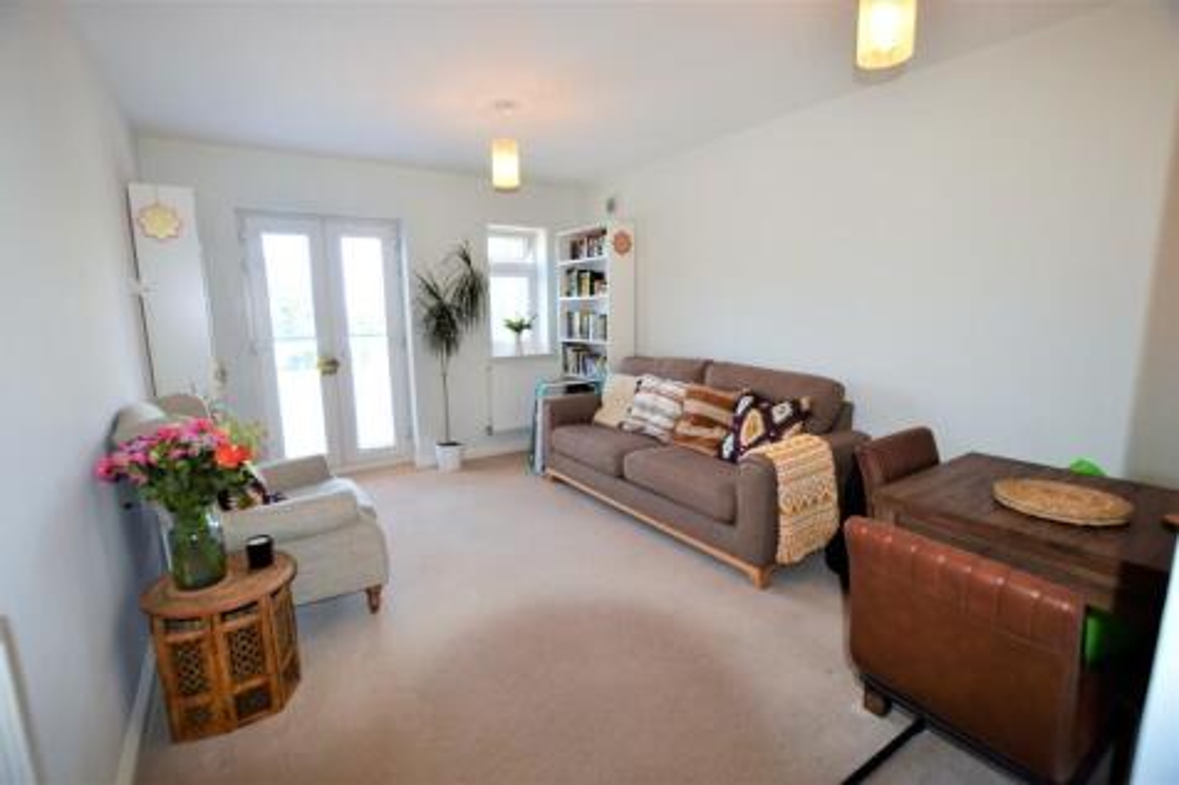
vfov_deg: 77.3
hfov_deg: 100.4
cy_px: 392
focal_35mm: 15
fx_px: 491
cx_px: 590
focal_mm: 10
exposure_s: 1/100
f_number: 4
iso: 400
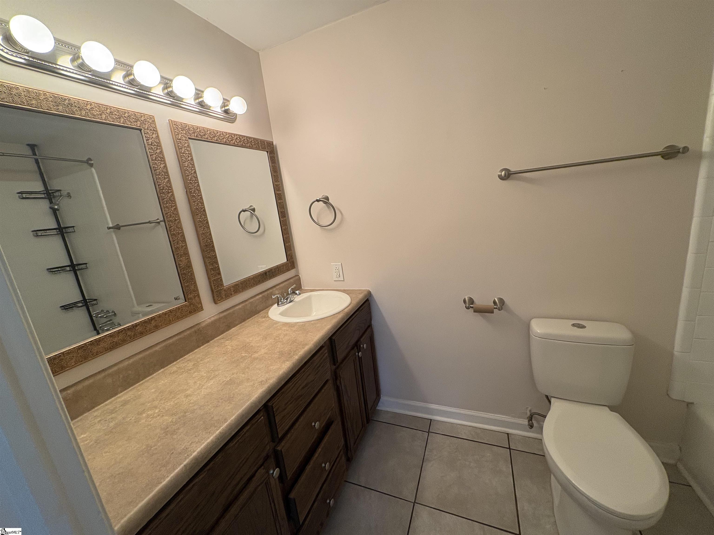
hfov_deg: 102.1
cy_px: 268
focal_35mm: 14
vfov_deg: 85.7
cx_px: 357
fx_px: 289
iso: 200
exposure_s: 1/120
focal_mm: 2.22
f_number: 2.2
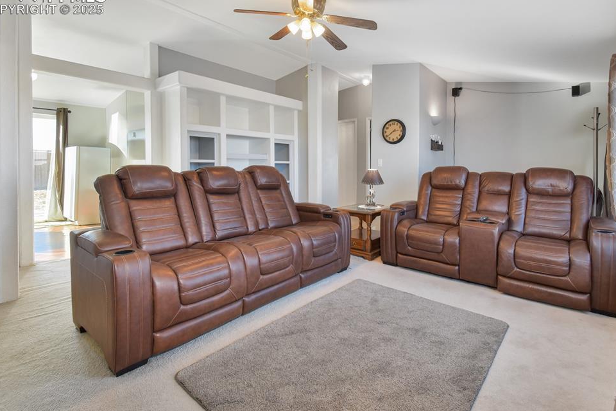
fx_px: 274
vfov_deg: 73.7
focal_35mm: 16
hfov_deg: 96.7
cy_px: 198
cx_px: 306
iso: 320
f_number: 8
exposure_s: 1/5
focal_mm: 10
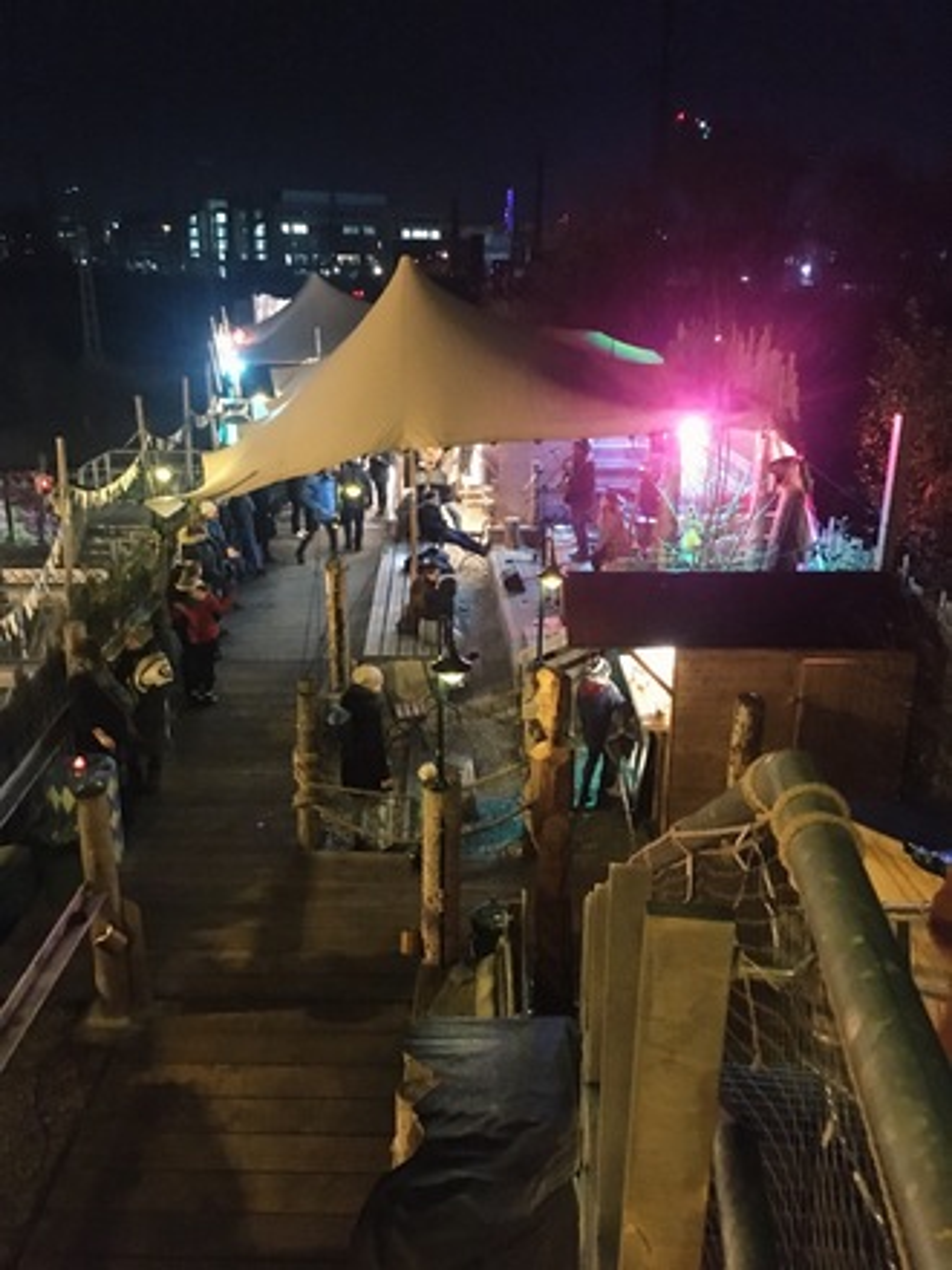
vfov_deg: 61.7
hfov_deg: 48.2
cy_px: 635
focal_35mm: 29
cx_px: 476
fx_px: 1063
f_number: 2.2
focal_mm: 4.15
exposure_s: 1/17
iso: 1000
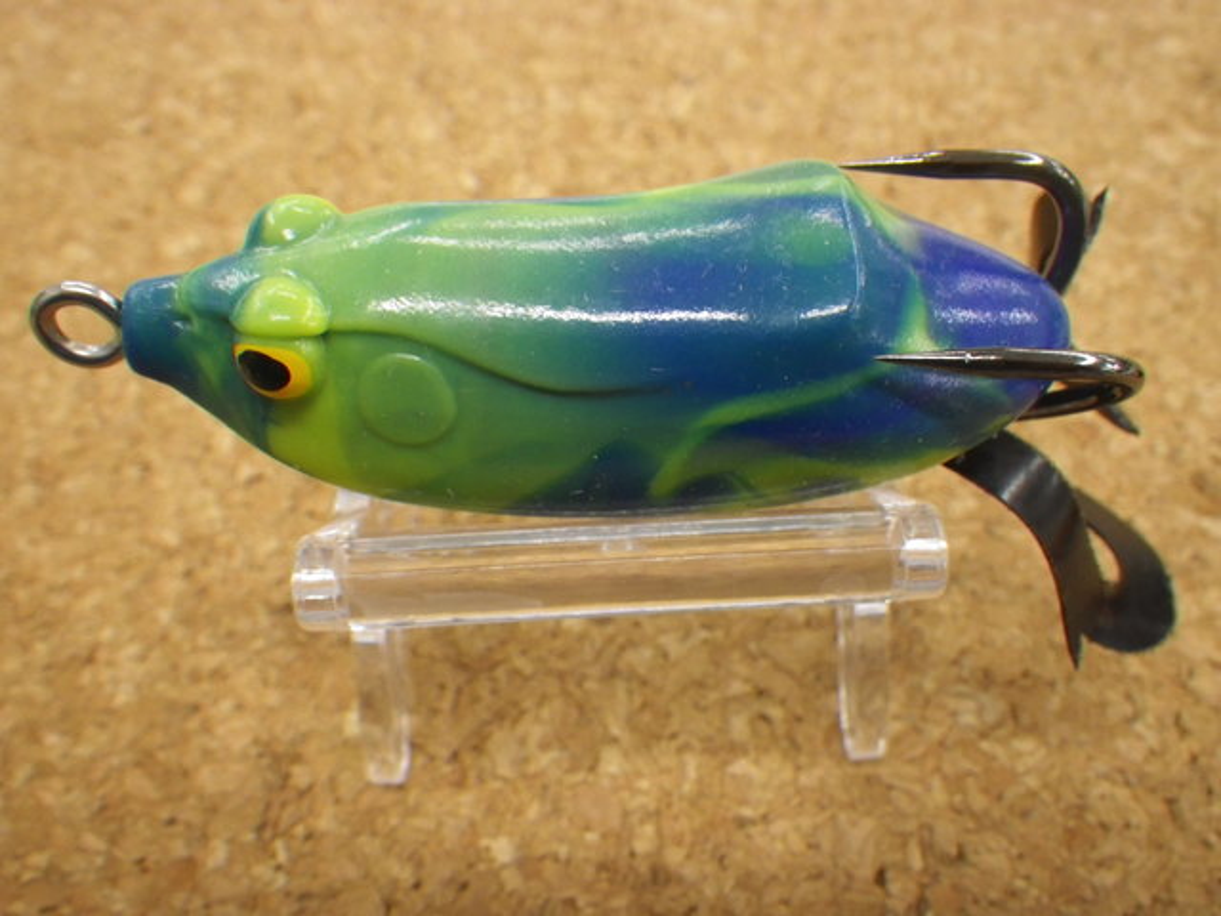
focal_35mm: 34
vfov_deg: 41.8
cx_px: 610
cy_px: 458
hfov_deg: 54.0
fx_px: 1199
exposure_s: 1/50
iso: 320
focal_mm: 6.1
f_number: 3.8
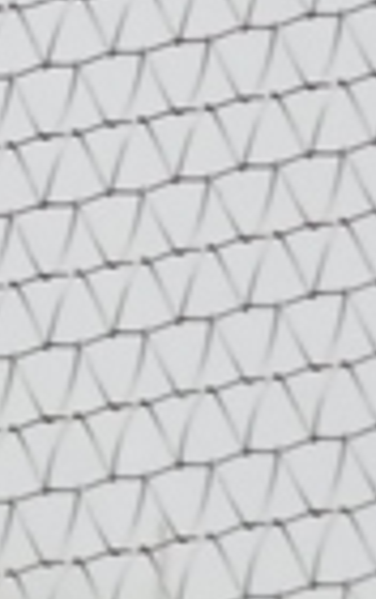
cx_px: -846
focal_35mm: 1235
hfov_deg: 1.1
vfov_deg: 1.7
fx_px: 20166
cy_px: 475
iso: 400
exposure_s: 1/100
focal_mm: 36.5
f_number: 5.9
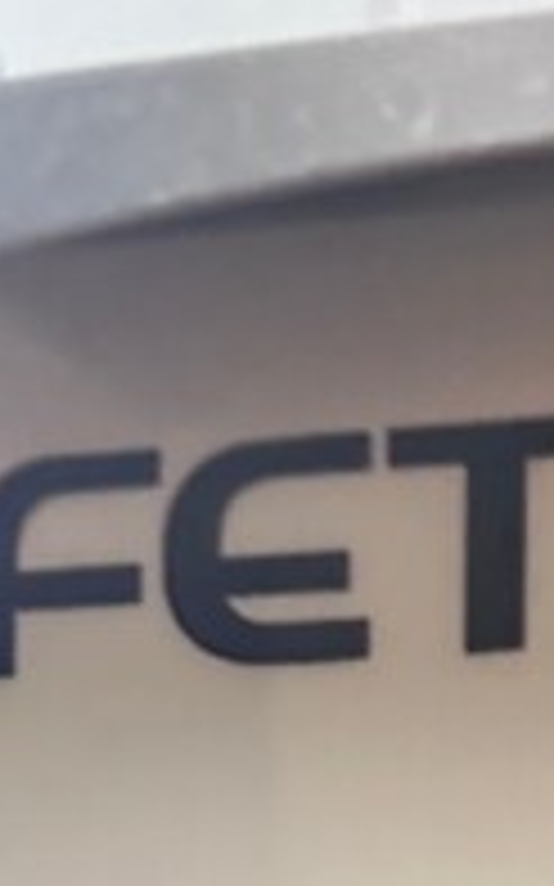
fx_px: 2538
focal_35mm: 105
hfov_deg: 12.2
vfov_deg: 16.3
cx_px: 617
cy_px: 1644
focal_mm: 6.86
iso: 800
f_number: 1.78
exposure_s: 1/60
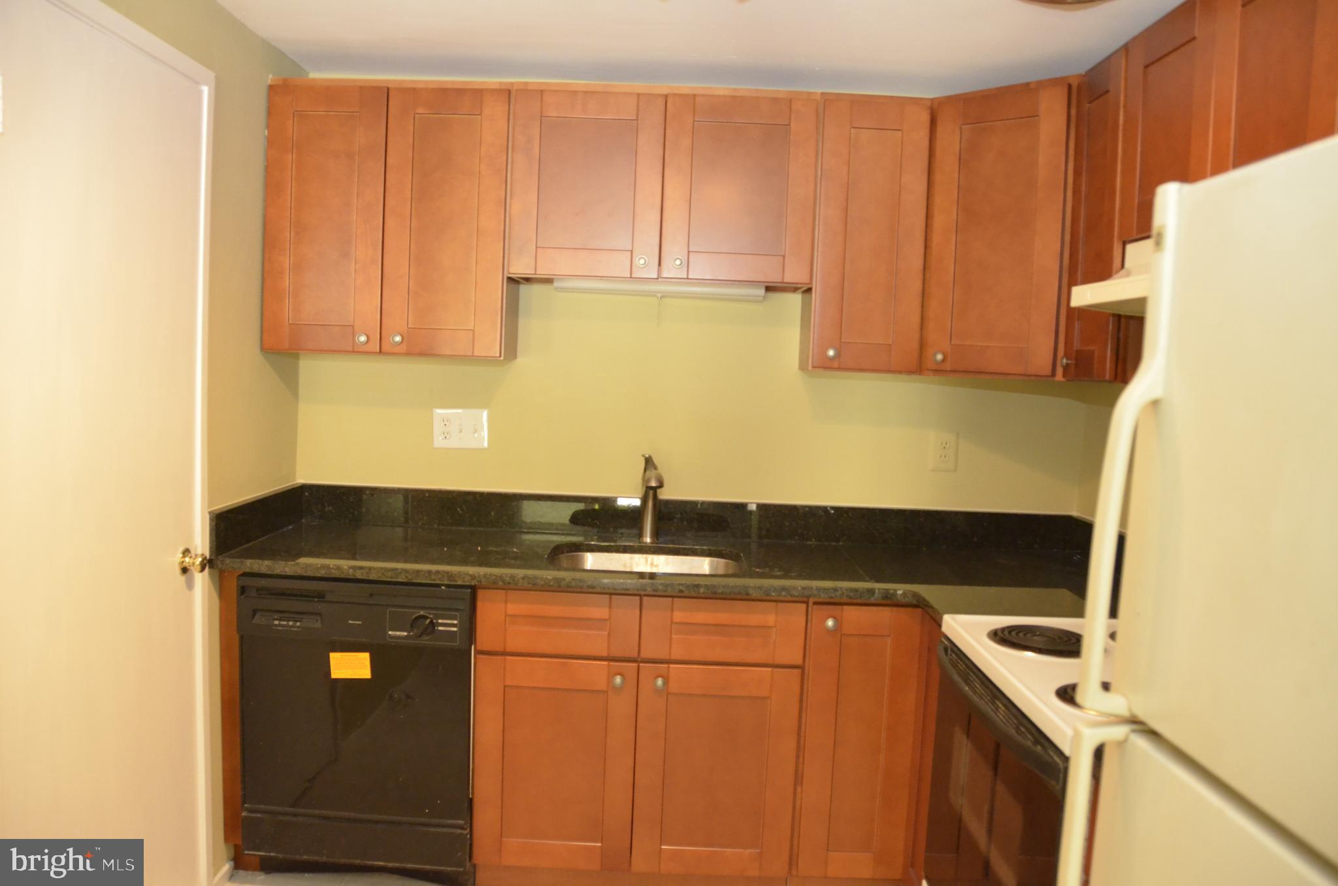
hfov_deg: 67.5
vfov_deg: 47.7
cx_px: 669
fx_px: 1001
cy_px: 443
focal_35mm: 27
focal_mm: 18
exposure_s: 1/60
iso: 2800
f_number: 4
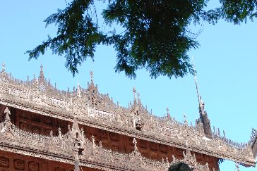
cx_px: 141
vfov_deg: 17.8
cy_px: 144
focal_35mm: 76
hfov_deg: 26.6
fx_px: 543
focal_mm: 25
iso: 160
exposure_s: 1/125
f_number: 5.6
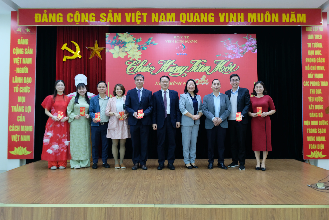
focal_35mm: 30
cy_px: 110
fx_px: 274
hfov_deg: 61.9
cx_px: 164
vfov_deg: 43.6
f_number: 4.2
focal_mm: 20.3
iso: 1000
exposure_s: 1/30
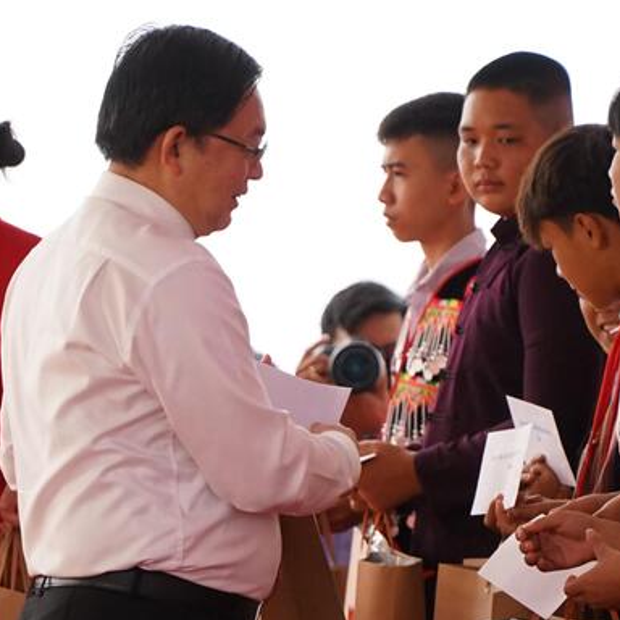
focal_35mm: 278
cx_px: 386
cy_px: 319
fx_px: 5633
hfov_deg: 6.3
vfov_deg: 6.3
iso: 1600
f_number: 4
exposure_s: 1/2000
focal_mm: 105
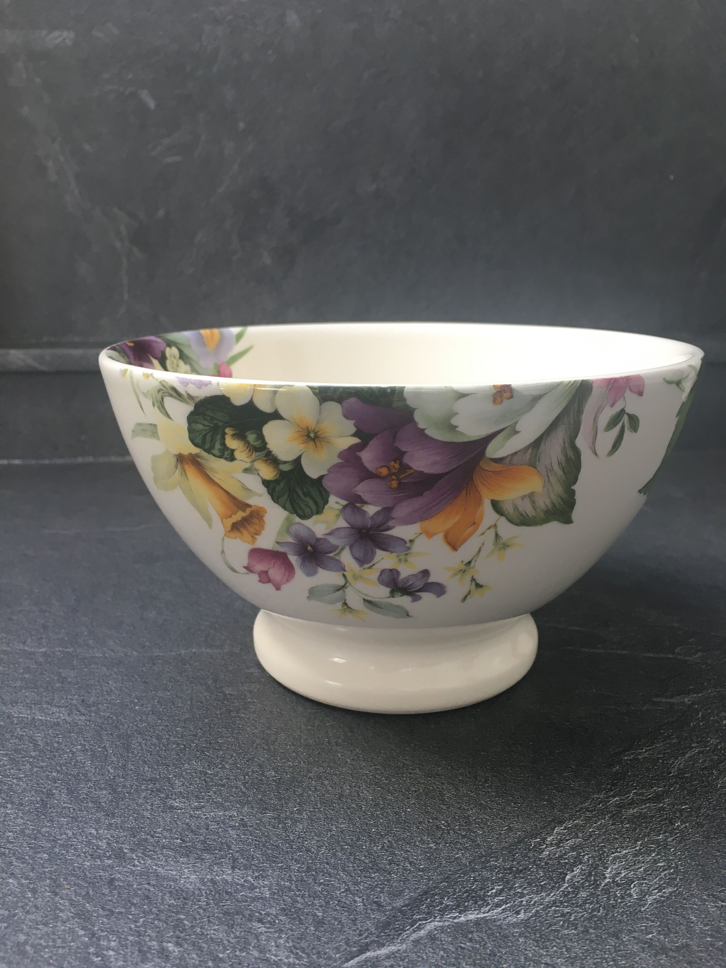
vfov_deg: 61.7
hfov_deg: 48.2
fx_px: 811
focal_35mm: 29
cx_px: 363
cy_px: 484
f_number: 2.2
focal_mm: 4.15
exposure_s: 1/33
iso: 25
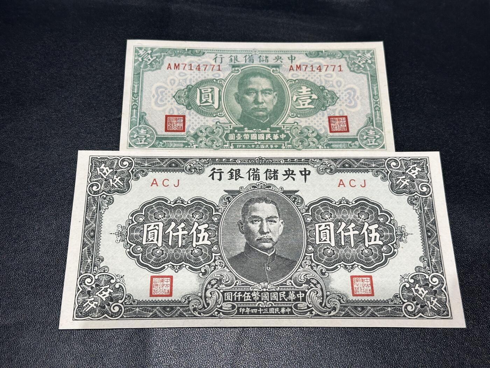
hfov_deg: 39.7
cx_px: 245
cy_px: 184
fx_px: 679
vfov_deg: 30.3
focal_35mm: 48
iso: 100
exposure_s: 1/50
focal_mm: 6.86
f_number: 1.78
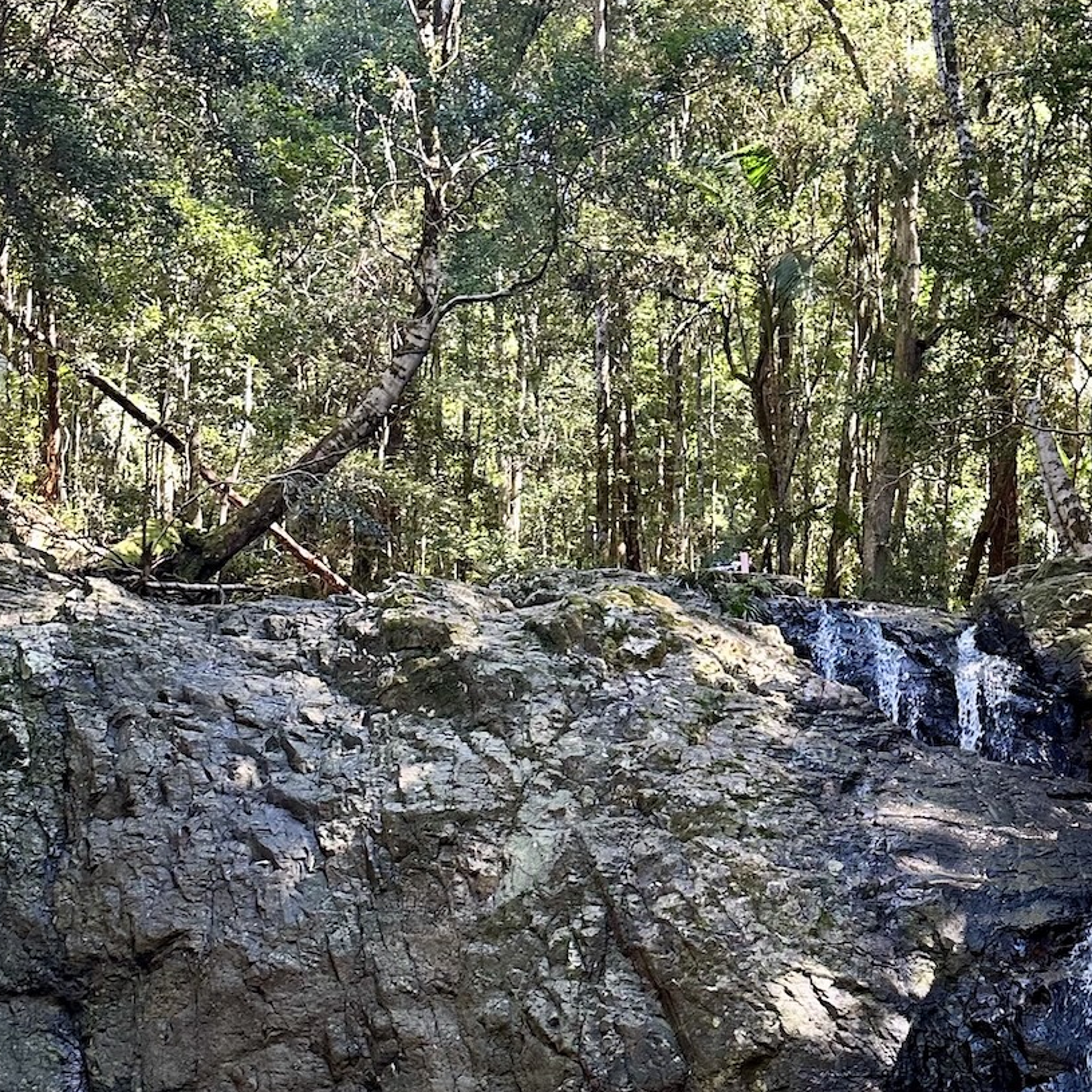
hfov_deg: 33.3
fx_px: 1785
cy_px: 864
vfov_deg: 33.1
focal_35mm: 50
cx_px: 821
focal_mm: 6.86
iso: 250
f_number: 1.78
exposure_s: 1/92
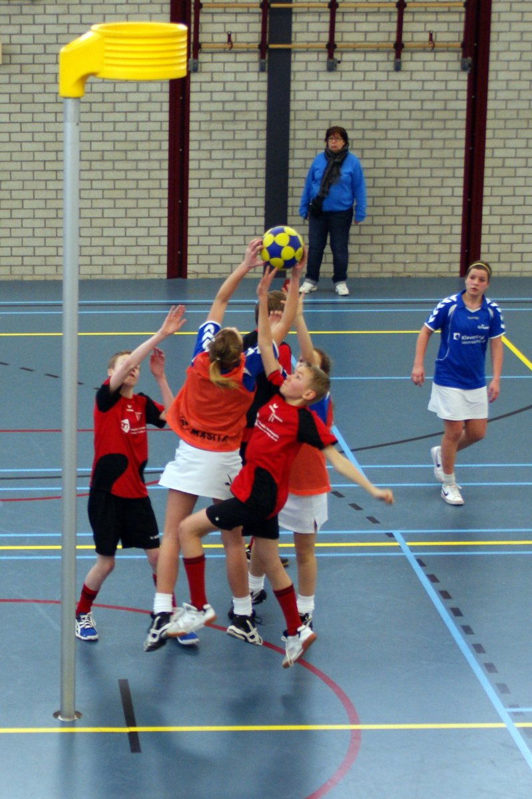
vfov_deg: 37.9
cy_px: 400
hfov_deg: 25.7
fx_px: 1165
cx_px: 266
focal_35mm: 52
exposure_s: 1/125
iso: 400
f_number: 2.8
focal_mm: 35
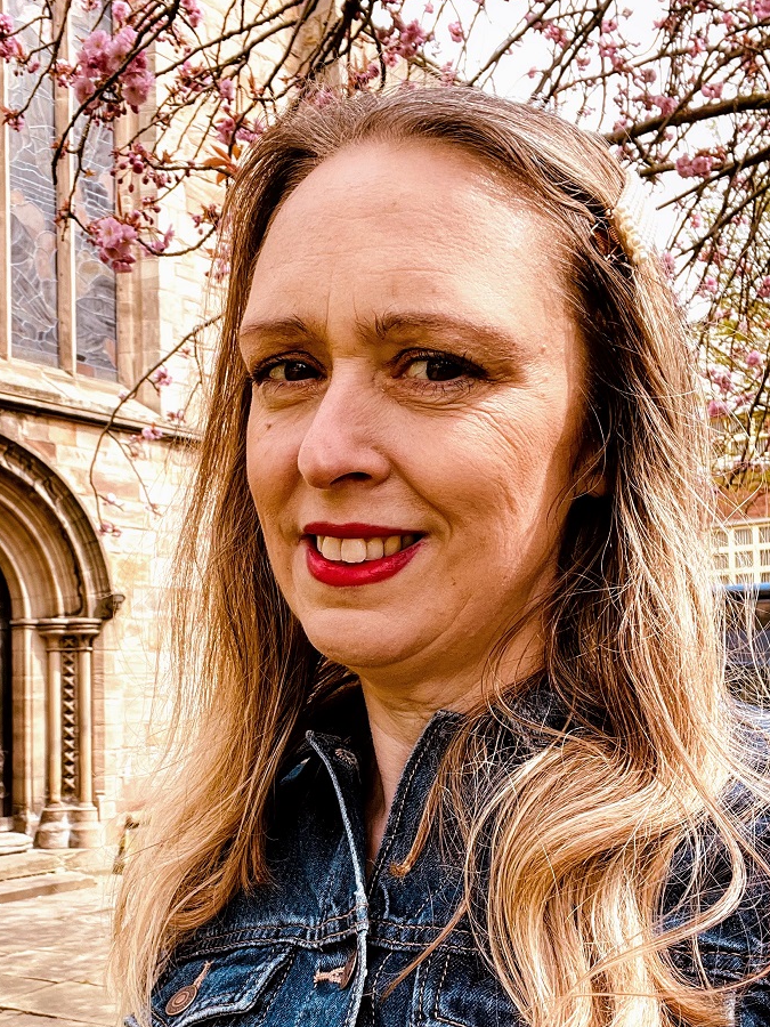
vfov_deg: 46.4
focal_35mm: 40
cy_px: 637
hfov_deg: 35.7
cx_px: 282
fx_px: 1186
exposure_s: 1/122
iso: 25
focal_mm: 2.71
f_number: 2.2
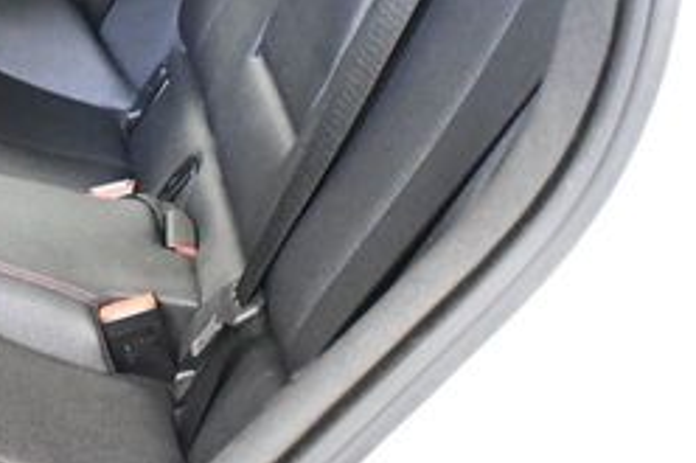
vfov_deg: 14.6
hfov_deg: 20.6
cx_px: -126
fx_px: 1797
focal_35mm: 93
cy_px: 102
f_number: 3.5
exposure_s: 1/60
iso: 5000
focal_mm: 18
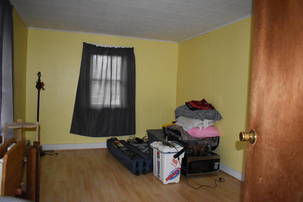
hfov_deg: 67.4
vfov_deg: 47.9
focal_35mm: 27
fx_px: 227
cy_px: 101
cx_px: 152
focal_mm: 18
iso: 6400
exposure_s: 1/60
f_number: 3.5
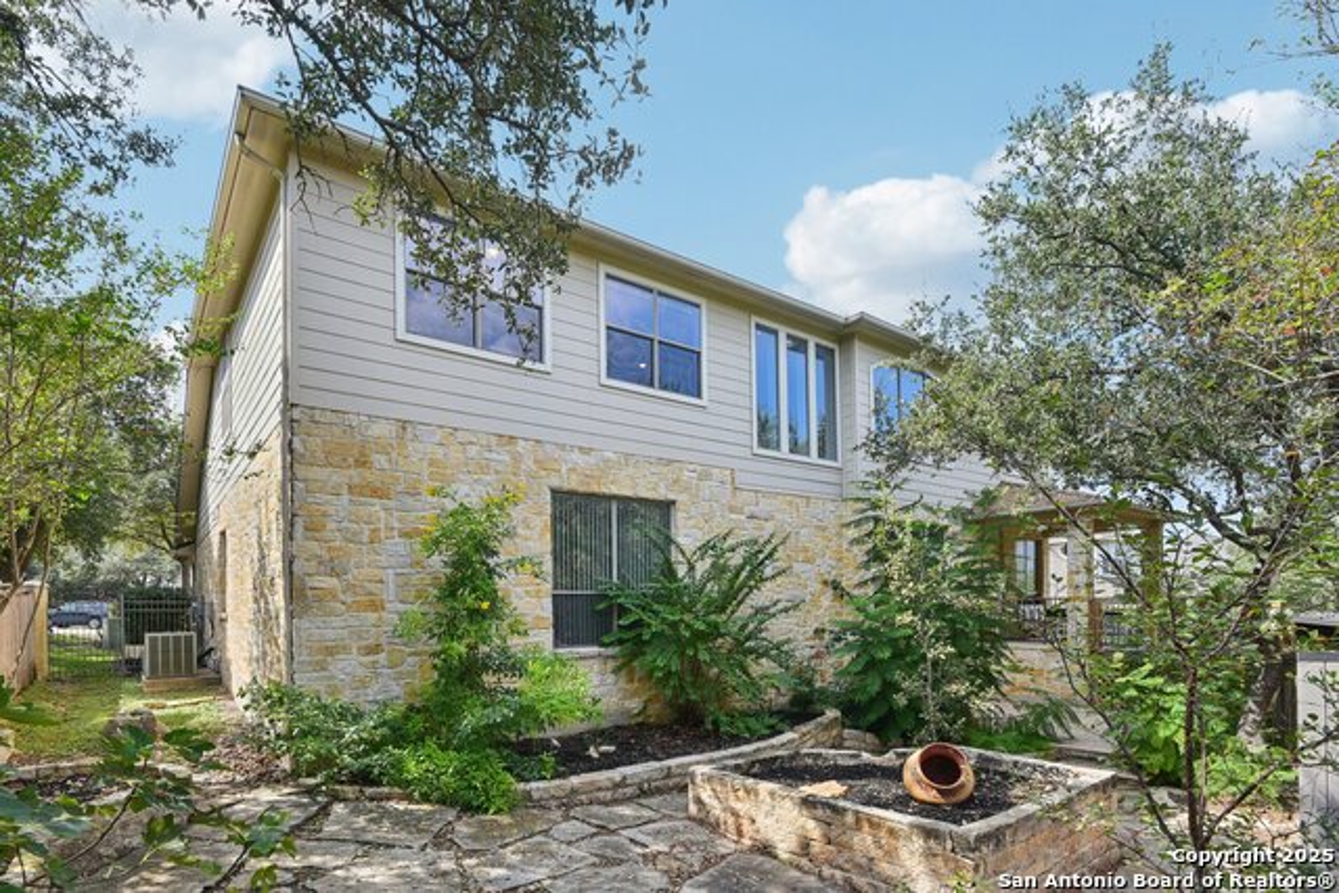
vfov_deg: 73.8
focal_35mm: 16
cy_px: 446
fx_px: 595
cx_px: 670
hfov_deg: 96.7
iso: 400
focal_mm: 16
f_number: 8
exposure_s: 1/200
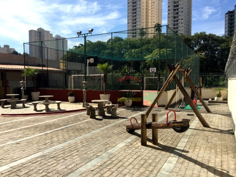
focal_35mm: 29
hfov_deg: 61.7
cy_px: 88
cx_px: 118
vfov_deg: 48.2
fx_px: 198
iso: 32
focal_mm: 4.15
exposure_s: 1/1980
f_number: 2.2
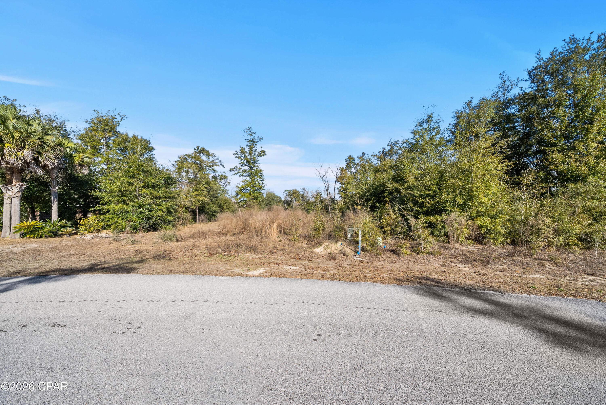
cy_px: 202
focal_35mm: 12
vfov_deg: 90.1
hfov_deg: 112.6
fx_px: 202
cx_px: 303
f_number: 7.1
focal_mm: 12
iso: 100
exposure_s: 1/200
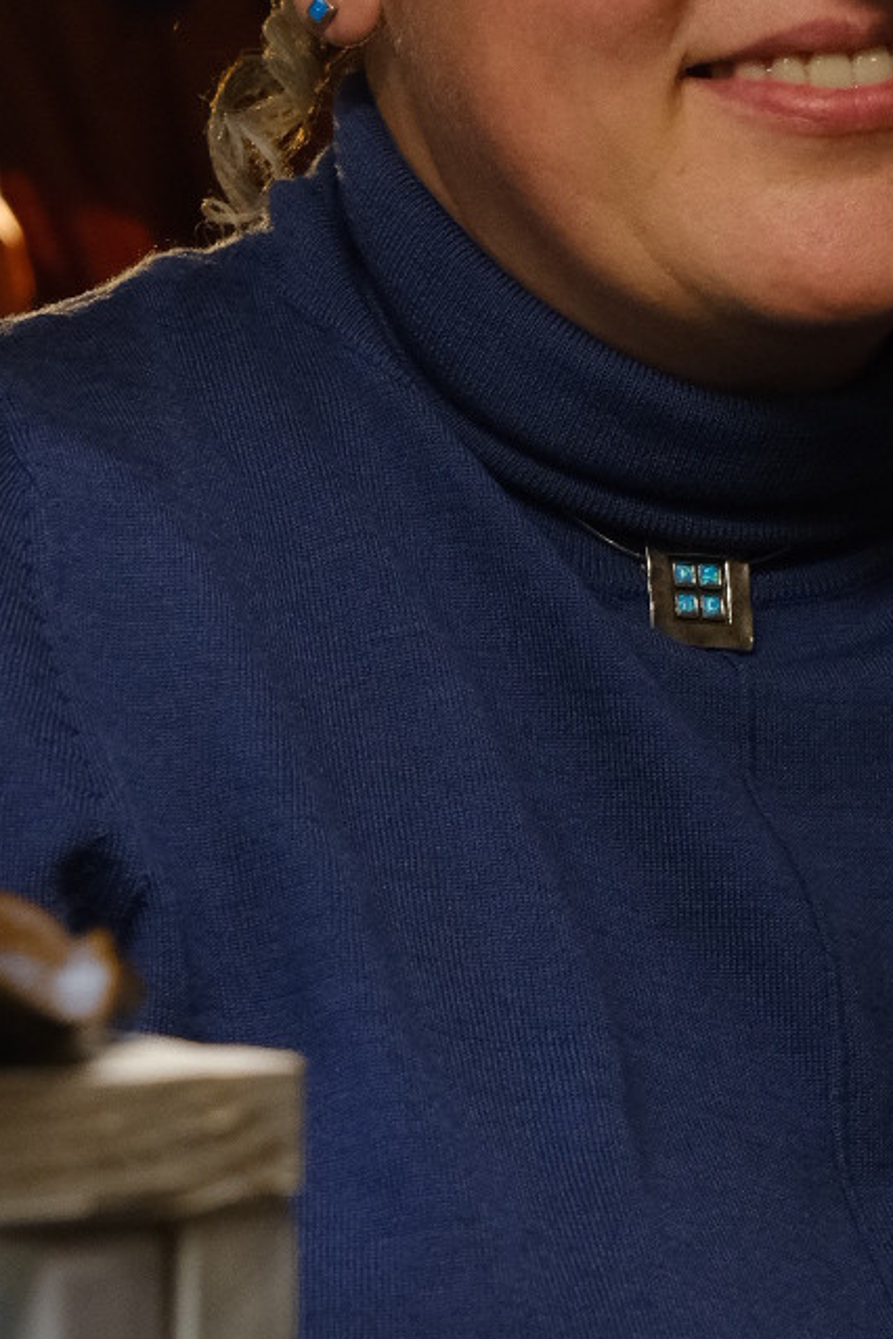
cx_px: 644
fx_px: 5581
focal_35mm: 150
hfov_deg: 9.1
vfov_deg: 13.7
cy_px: 815
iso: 1600
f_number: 4
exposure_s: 1/125
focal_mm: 35.8
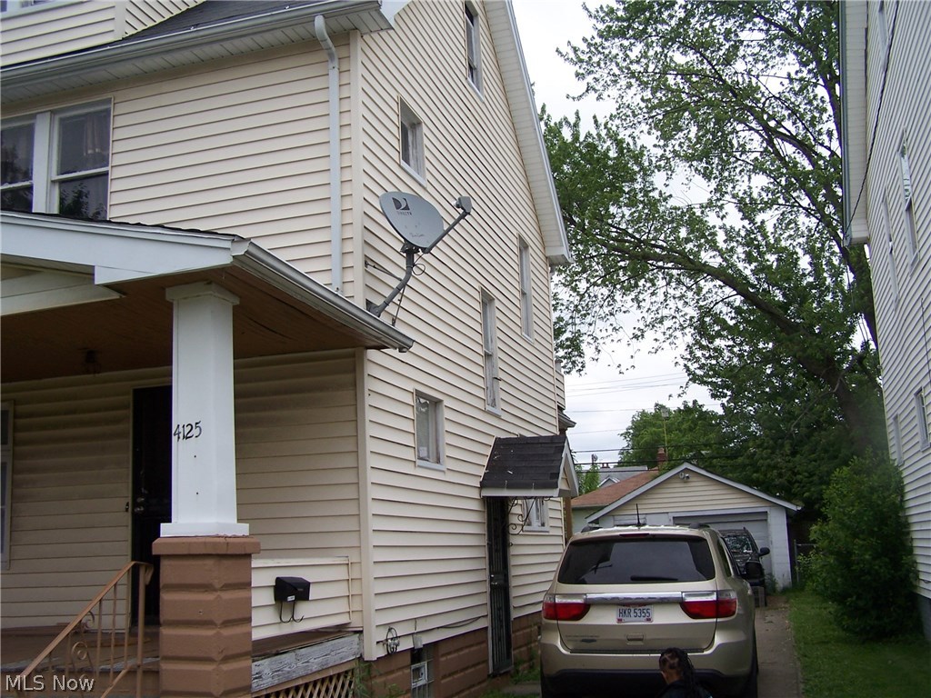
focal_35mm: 38
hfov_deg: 49.0
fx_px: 1022
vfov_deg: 37.7
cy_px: 349
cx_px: 466
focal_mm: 6.3
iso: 80
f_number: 2.8
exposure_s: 1/1000
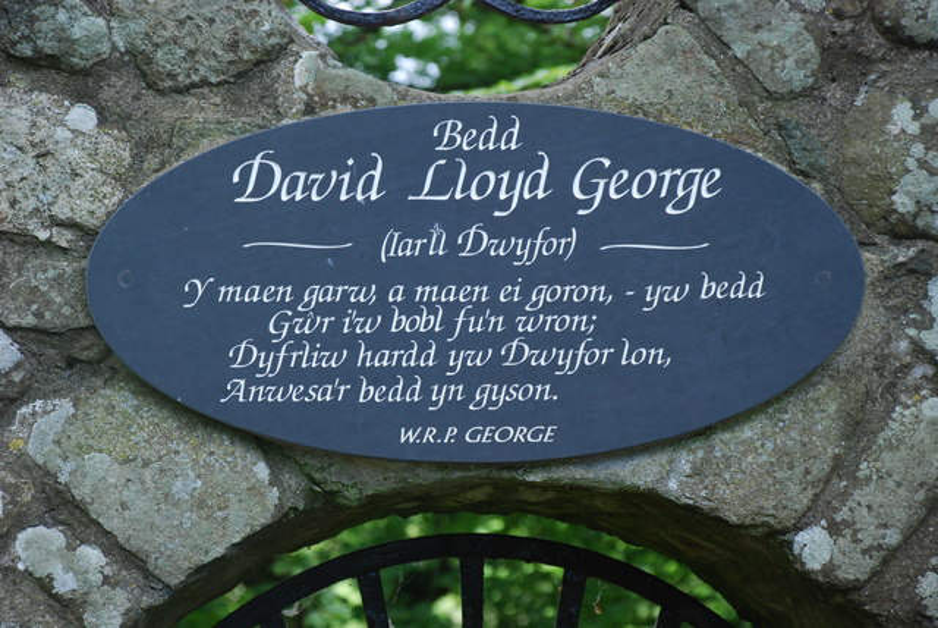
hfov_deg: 16.1
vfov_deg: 10.8
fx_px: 3325
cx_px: 469
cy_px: 314
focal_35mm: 128
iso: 400
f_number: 5.6
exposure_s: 1/100
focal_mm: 85
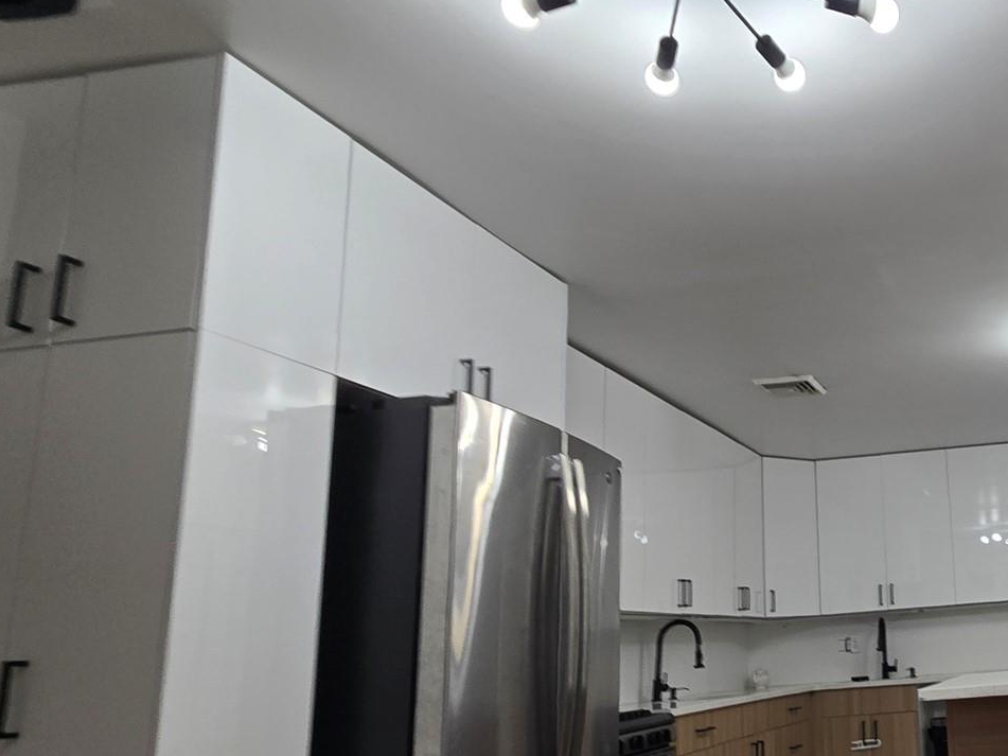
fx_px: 815
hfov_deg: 51.1
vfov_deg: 49.3
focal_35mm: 28
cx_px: 1007
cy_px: 469
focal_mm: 2.2
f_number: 2.2
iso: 50
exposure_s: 1/60
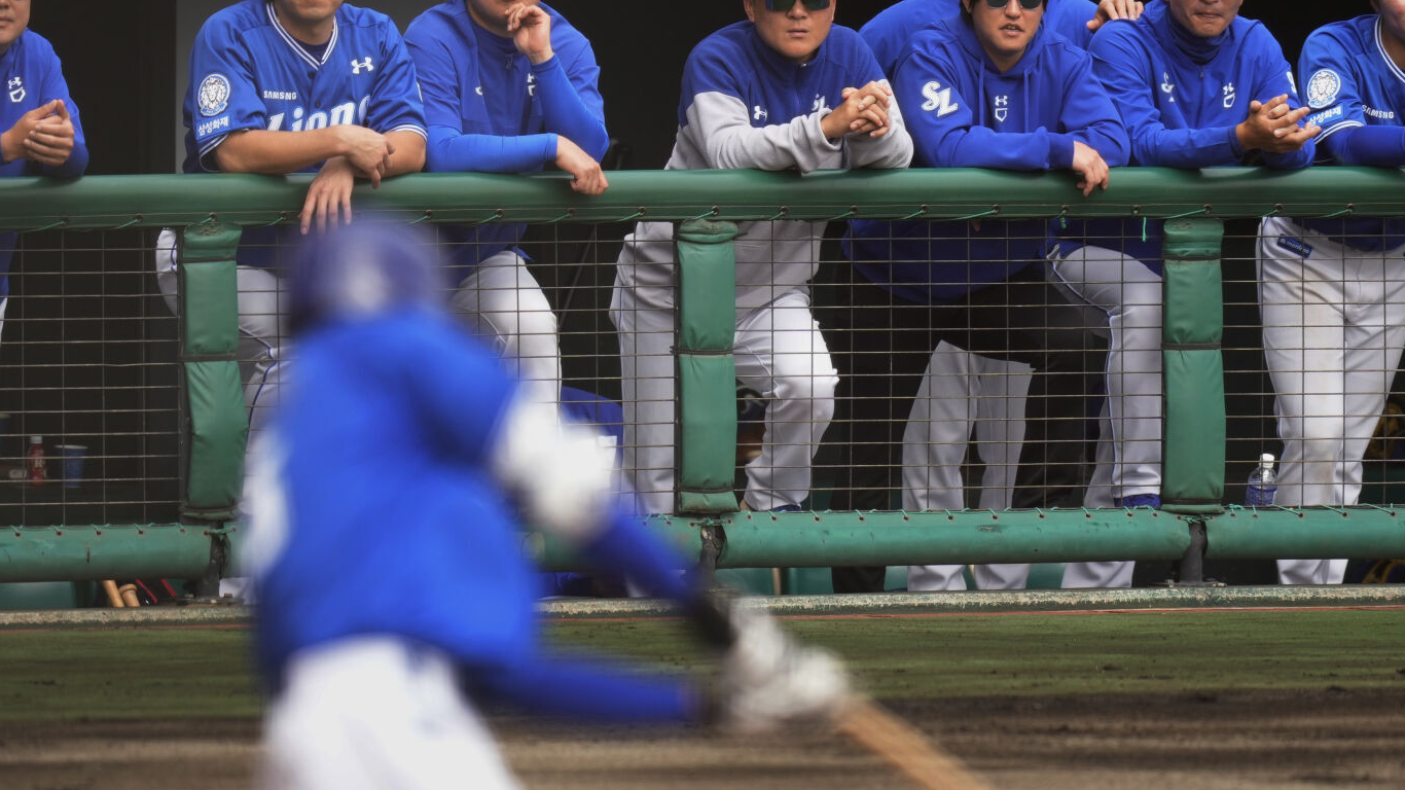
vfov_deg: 1.5
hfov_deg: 2.7
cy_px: 445
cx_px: 795
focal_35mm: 811
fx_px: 30210
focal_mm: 400
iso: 400
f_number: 2.8
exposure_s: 1/1600
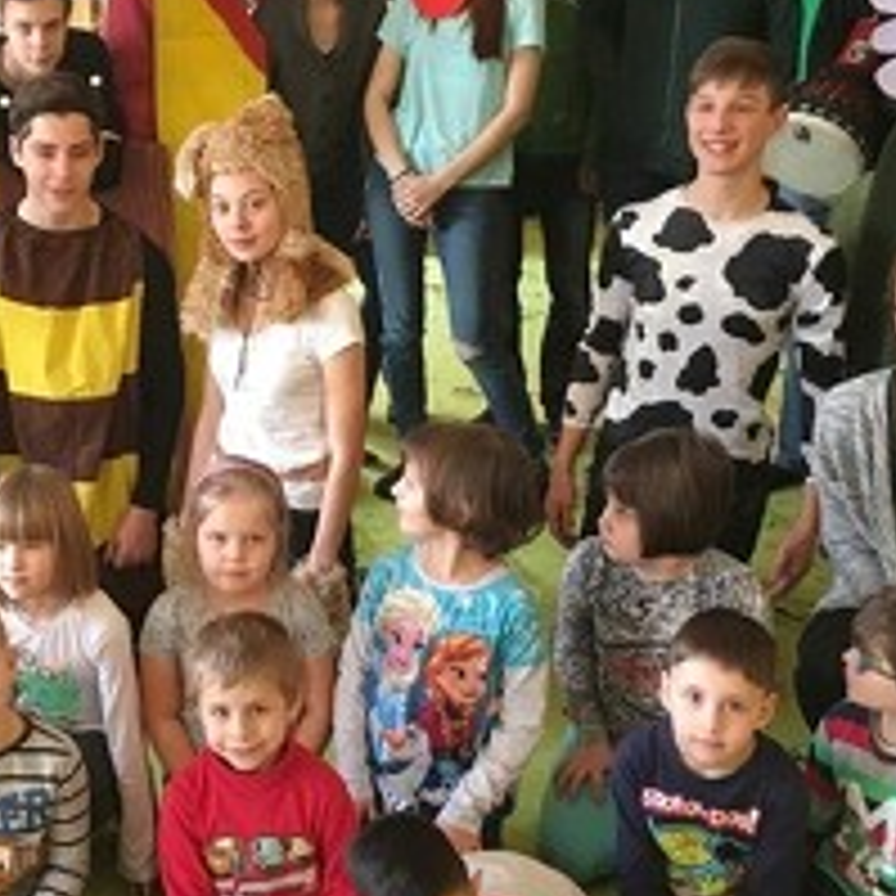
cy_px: 441
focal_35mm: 55
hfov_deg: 30.7
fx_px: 1611
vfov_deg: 31.1
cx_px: 254
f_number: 2.2
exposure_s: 1/33
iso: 200
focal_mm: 4.15
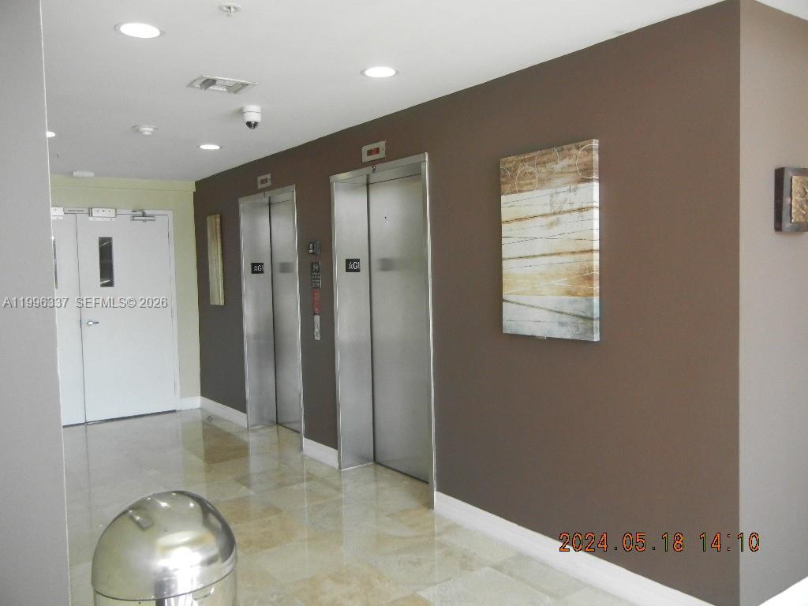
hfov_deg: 60.0
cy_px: 303
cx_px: 404
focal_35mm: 30
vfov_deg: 46.8
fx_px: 700
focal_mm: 5.4
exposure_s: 1/76.2
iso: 640
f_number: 3.5
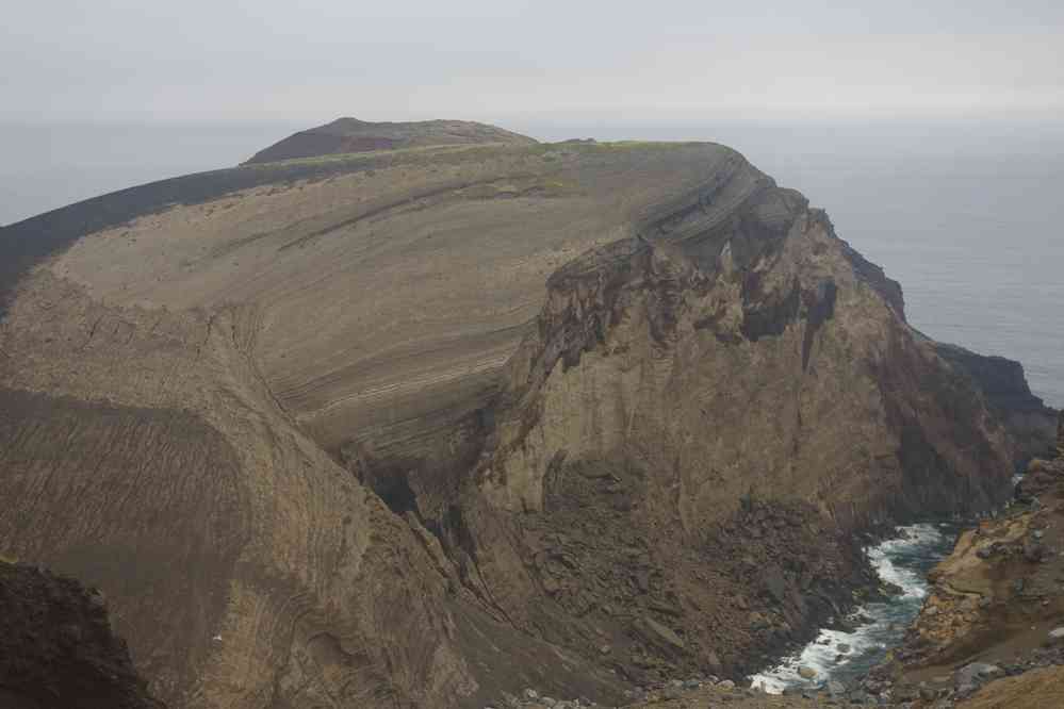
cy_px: 354
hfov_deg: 33.4
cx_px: 532
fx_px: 1773
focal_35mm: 60
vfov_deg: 22.6
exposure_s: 1/80
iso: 200
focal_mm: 40
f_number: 7.1
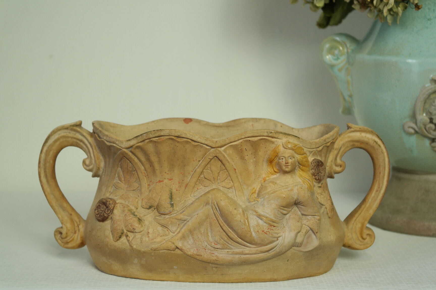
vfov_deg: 17.7
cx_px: 218
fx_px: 932
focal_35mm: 77
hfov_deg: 26.3
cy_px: 145
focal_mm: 50
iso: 400
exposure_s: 1/30
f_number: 6.3
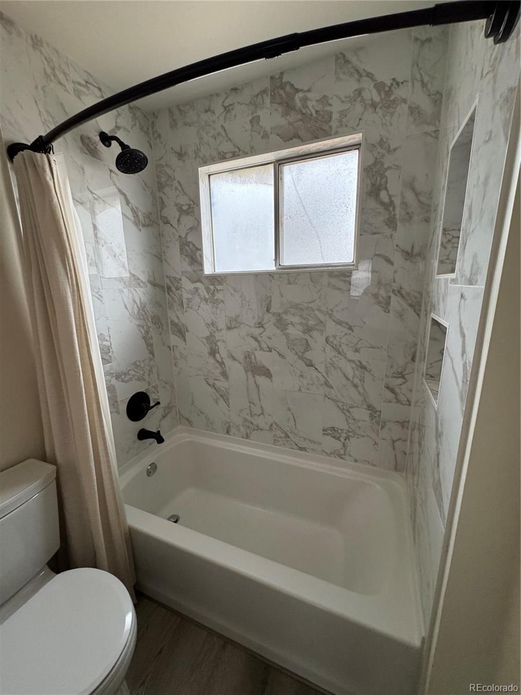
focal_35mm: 14
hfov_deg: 85.7
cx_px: 260
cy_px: 348
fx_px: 281
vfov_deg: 102.1
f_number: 2.2
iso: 320
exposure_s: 1/75
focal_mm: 2.22
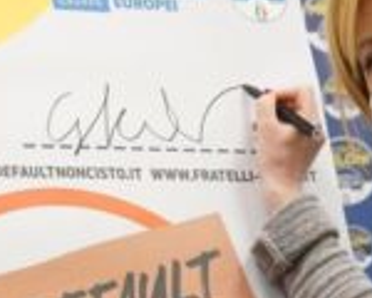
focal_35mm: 222
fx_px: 2444
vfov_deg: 7.0
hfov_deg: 8.7
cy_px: 212
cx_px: 196
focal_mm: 51
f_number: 5.6
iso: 6400
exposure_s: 1/250
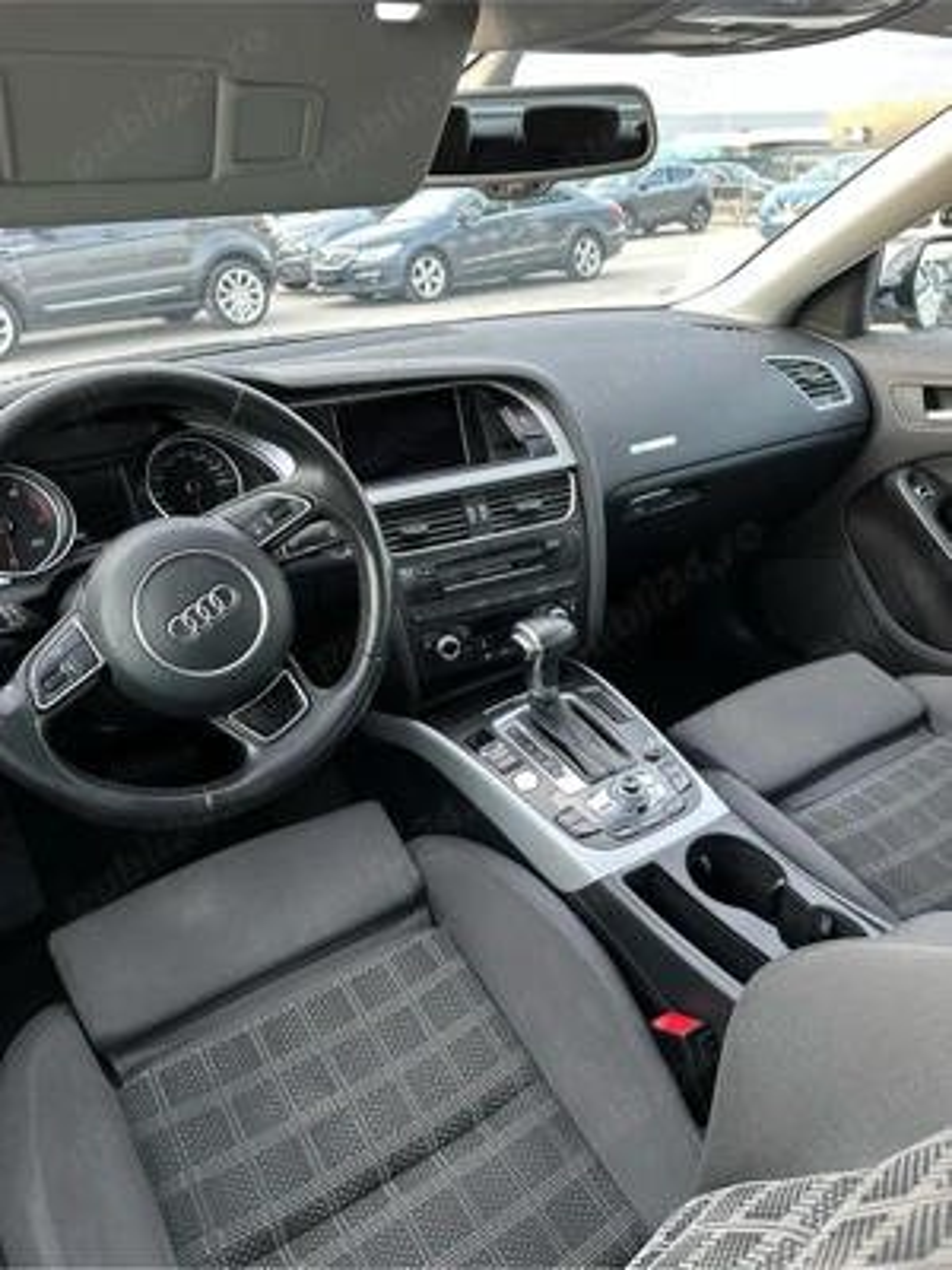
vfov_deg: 71.6
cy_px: 635
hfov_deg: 56.8
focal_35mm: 24
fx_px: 880
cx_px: 476
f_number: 1.78
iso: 250
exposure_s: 1/60
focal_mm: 6.86
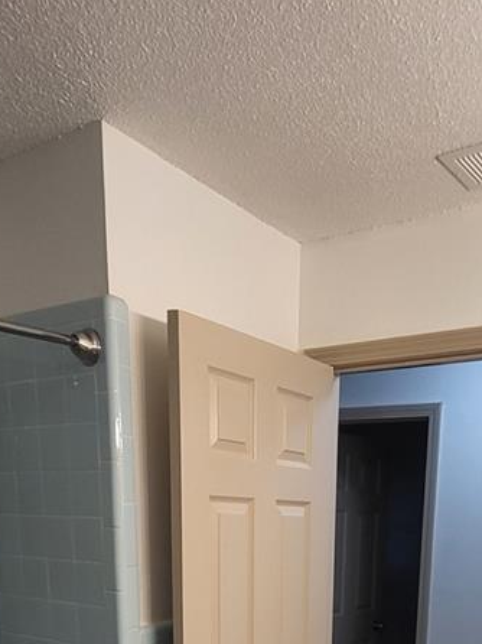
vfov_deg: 43.7
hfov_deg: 40.4
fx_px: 650
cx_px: 304
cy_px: 667
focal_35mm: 35
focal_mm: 1.74
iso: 125
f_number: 2.2
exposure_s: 1/60
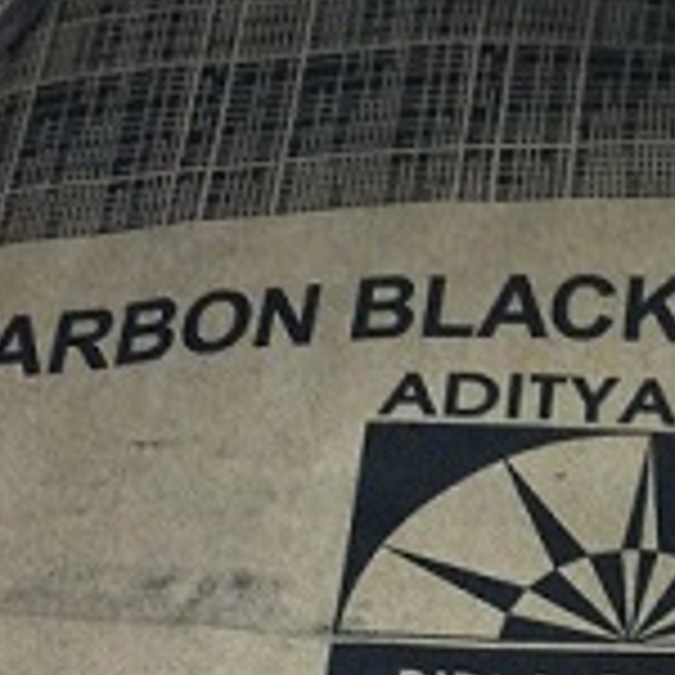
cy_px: 720
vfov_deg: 11.5
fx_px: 3309
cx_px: 700
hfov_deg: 11.5
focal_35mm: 150
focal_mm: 3.85
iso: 125
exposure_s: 1/15
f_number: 2.8
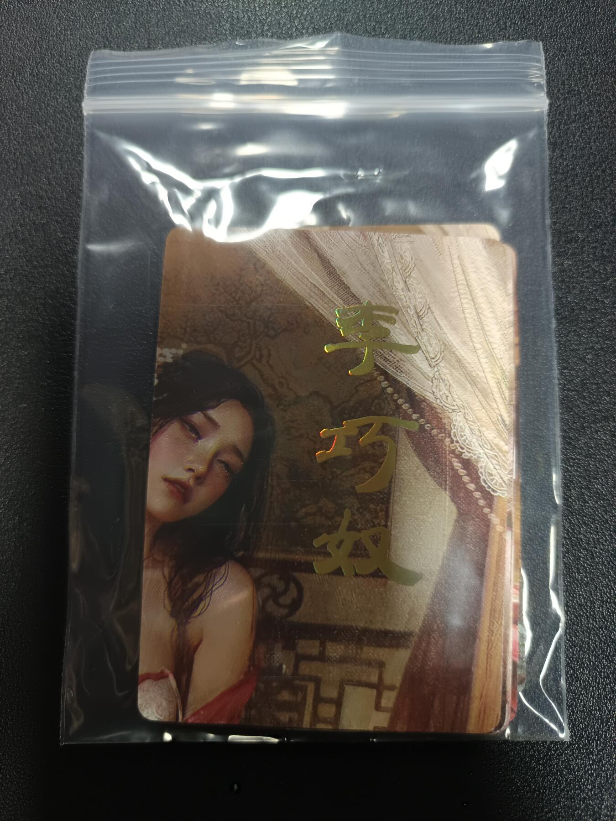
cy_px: 410
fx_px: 569
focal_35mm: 24
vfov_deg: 71.6
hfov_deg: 56.8
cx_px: 308
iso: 879
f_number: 1.7
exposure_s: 1/50
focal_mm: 5.31
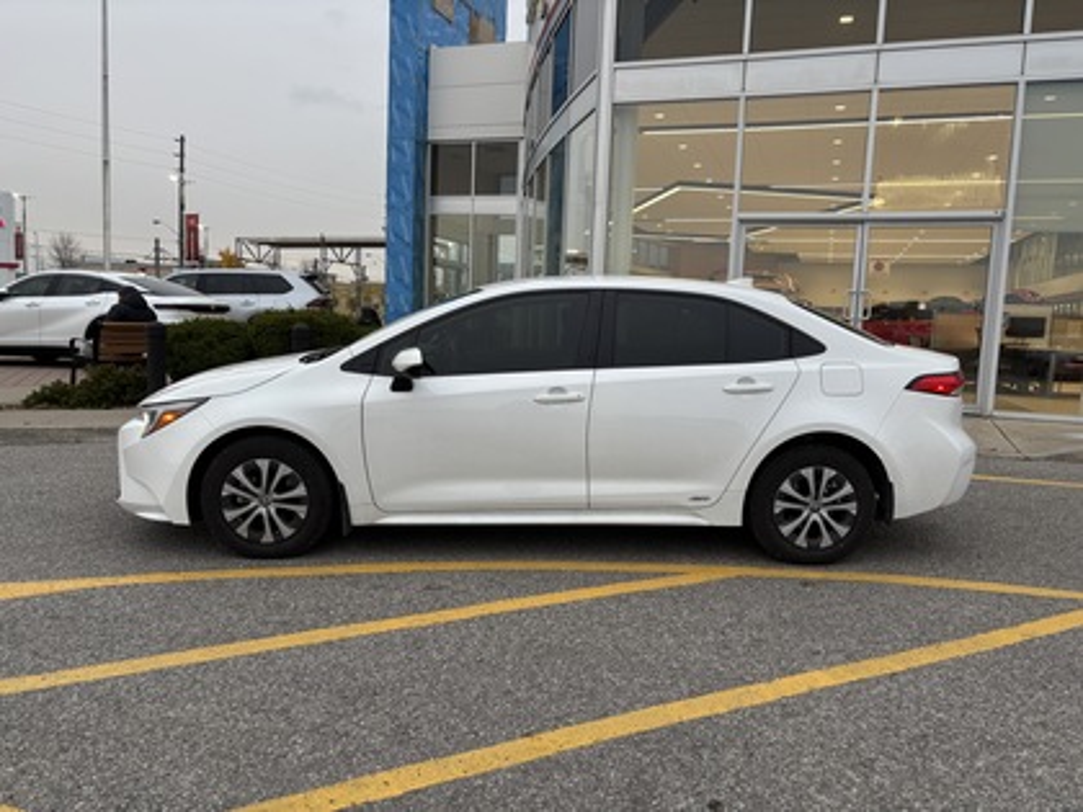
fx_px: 813
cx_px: 542
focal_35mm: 26
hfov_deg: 67.3
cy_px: 406
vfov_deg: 53.1
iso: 50
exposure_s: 1/121
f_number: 1.6
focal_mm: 5.96
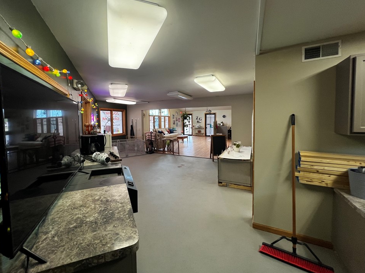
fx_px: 148
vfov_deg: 85.6
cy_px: 128
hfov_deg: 101.9
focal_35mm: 14
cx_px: 170
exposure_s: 1/60
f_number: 1.8
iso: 200
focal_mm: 1.57
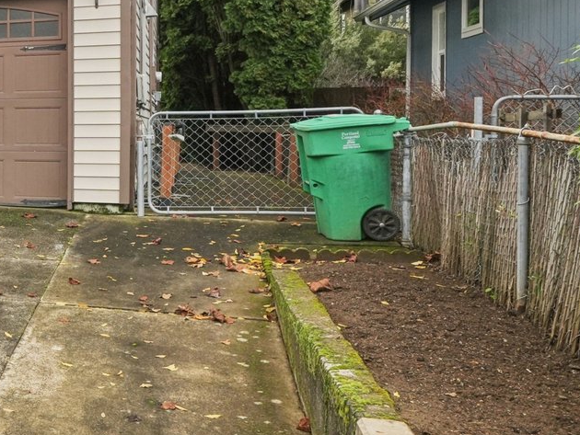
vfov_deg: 26.5
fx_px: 838
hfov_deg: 25.7
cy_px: -59
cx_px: -334
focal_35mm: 50
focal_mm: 16
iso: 400
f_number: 8
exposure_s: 1/50
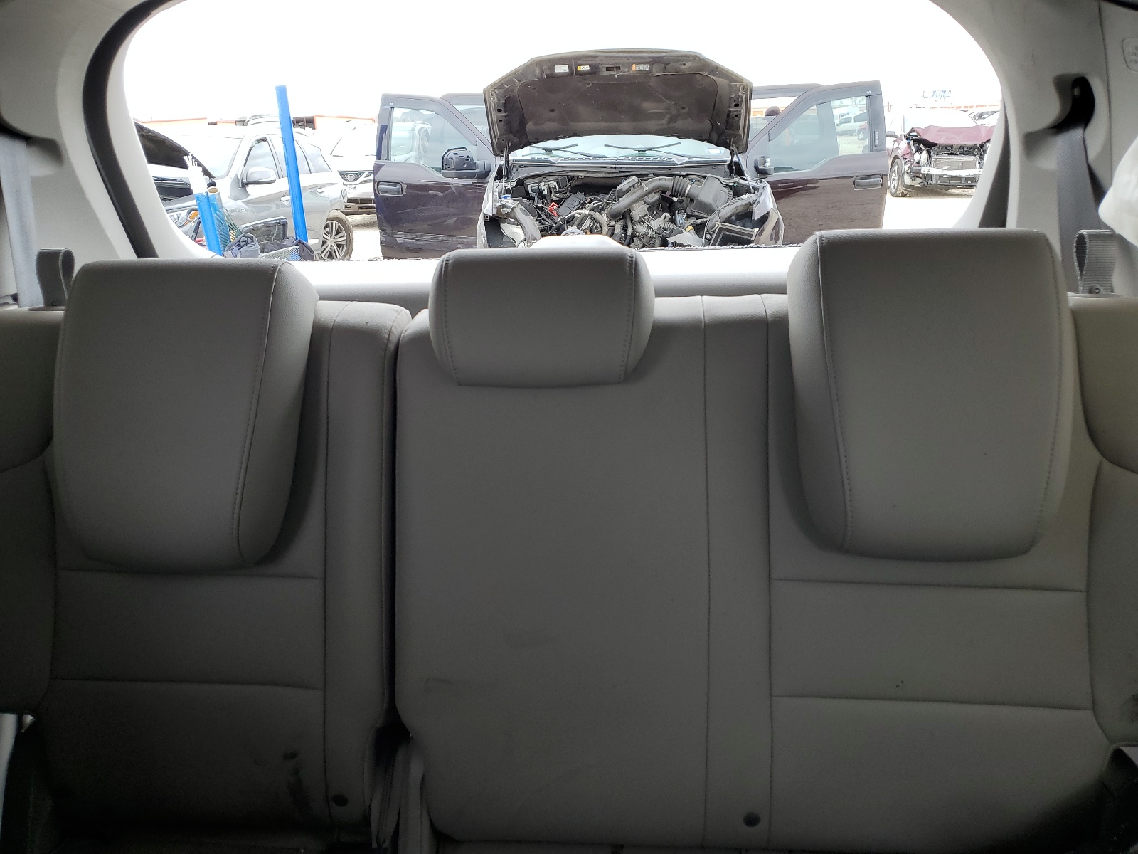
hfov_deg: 67.3
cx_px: 569
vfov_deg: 53.1
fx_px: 855
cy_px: 427
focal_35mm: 26
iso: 50
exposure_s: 1/345
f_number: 1.5
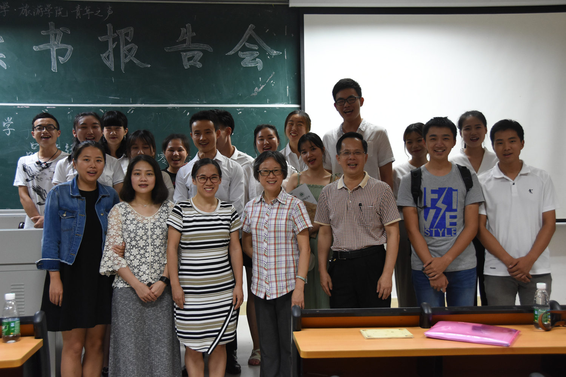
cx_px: 283
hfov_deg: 45.0
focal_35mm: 44
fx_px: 684
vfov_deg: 30.8
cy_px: 188
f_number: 4
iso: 1250
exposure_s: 1/50
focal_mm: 29
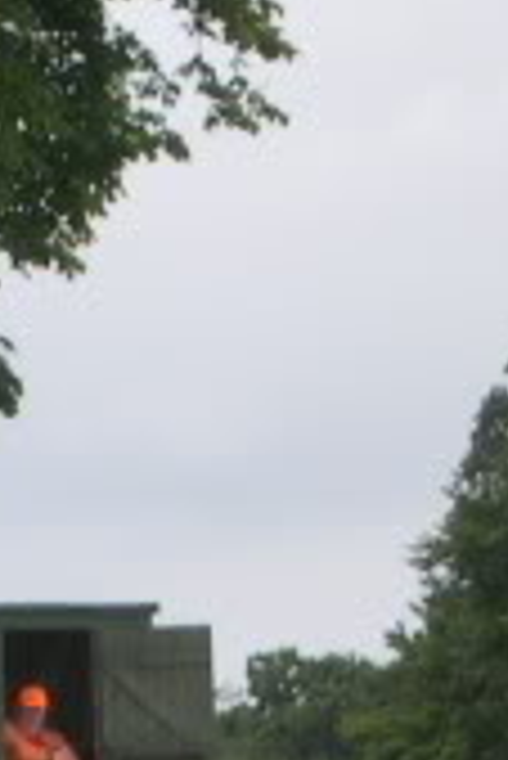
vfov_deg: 3.6
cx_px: -832
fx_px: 11870
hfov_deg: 2.4
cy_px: 1192
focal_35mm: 562
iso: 100
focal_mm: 24
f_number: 4.9
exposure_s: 1/114
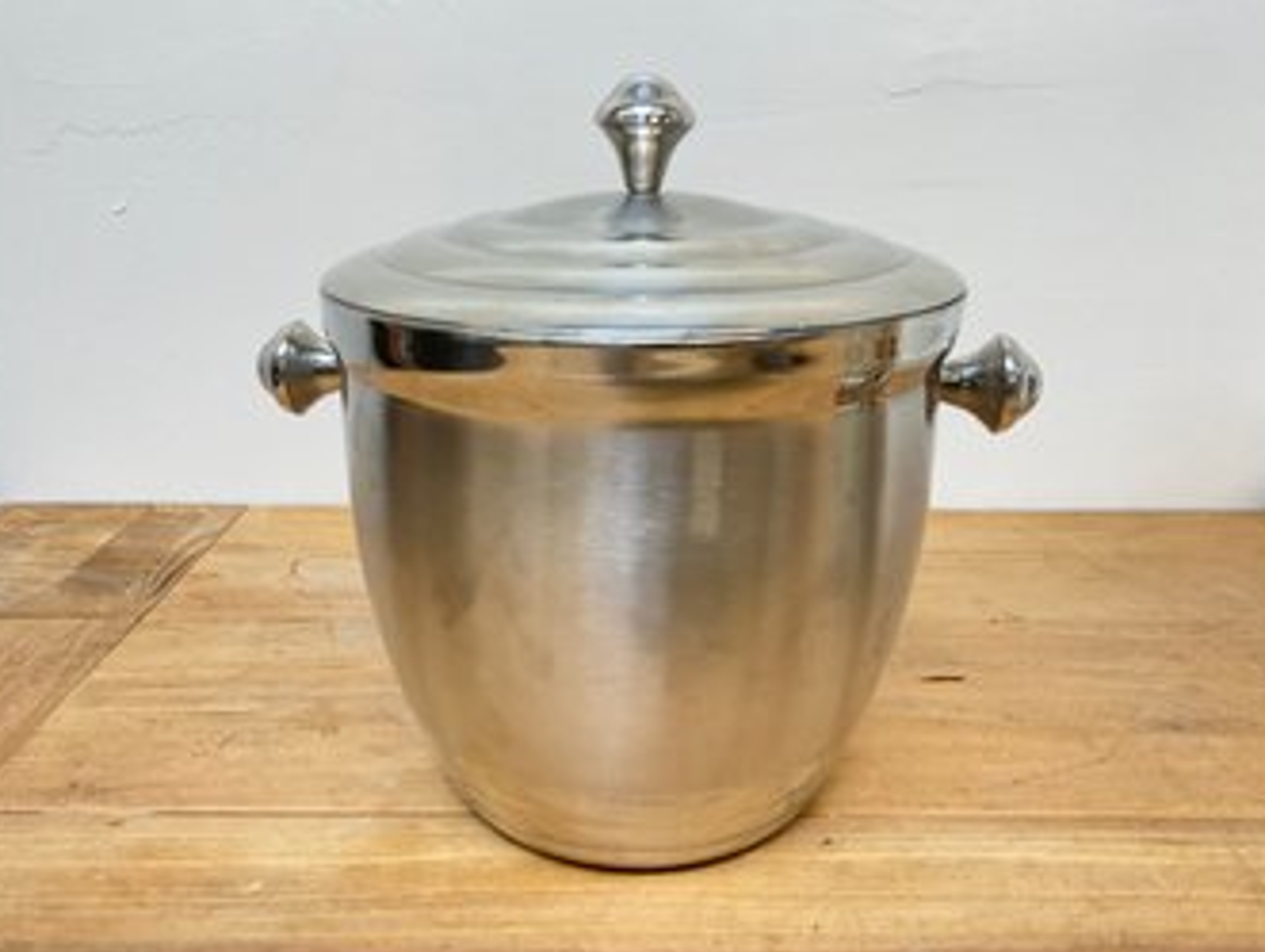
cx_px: 629
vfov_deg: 46.9
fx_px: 1098
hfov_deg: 59.9
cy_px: 484
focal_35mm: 30
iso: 100
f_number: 1.8
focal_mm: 3
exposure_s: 1/60
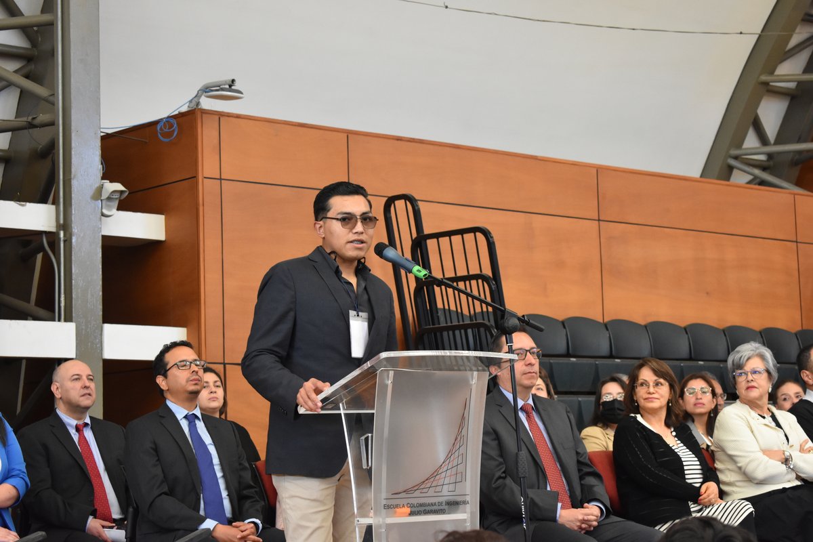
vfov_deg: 16.6
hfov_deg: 24.6
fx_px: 1863
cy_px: 271
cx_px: 406
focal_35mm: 82
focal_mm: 55
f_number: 5.6
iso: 1800
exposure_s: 1/60
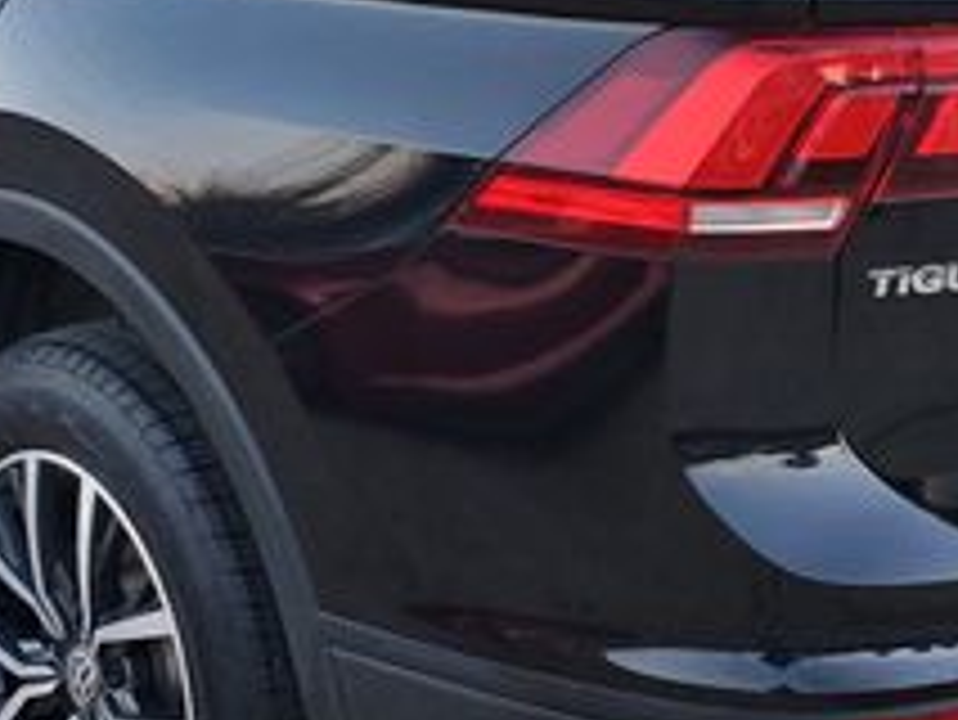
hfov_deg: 25.0
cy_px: 225
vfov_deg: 18.8
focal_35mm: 78
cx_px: 463
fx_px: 2160
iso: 160
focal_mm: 4.3
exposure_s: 1/40
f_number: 2.4
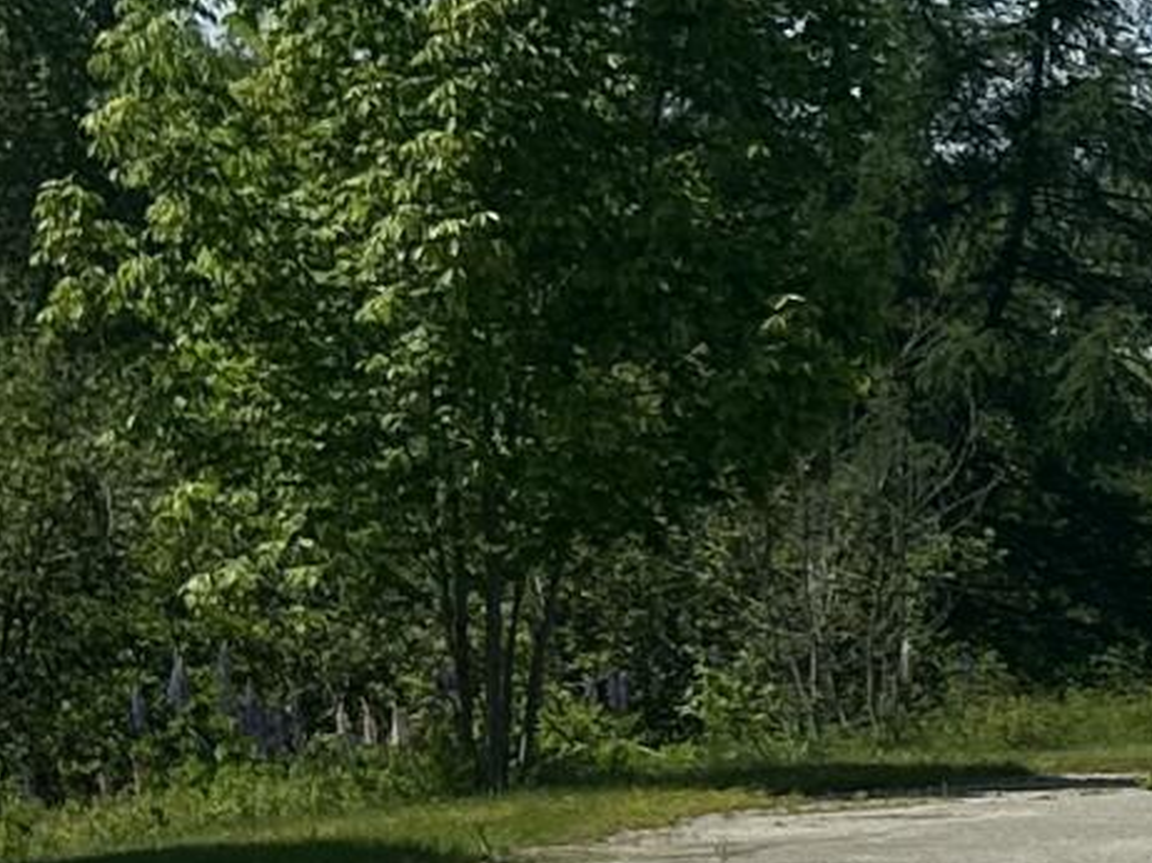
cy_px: 668
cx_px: 2733
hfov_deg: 10.2
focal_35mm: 169
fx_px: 5621
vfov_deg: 8.8
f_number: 1.5
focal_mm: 5.7
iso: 50
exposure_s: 1/5882
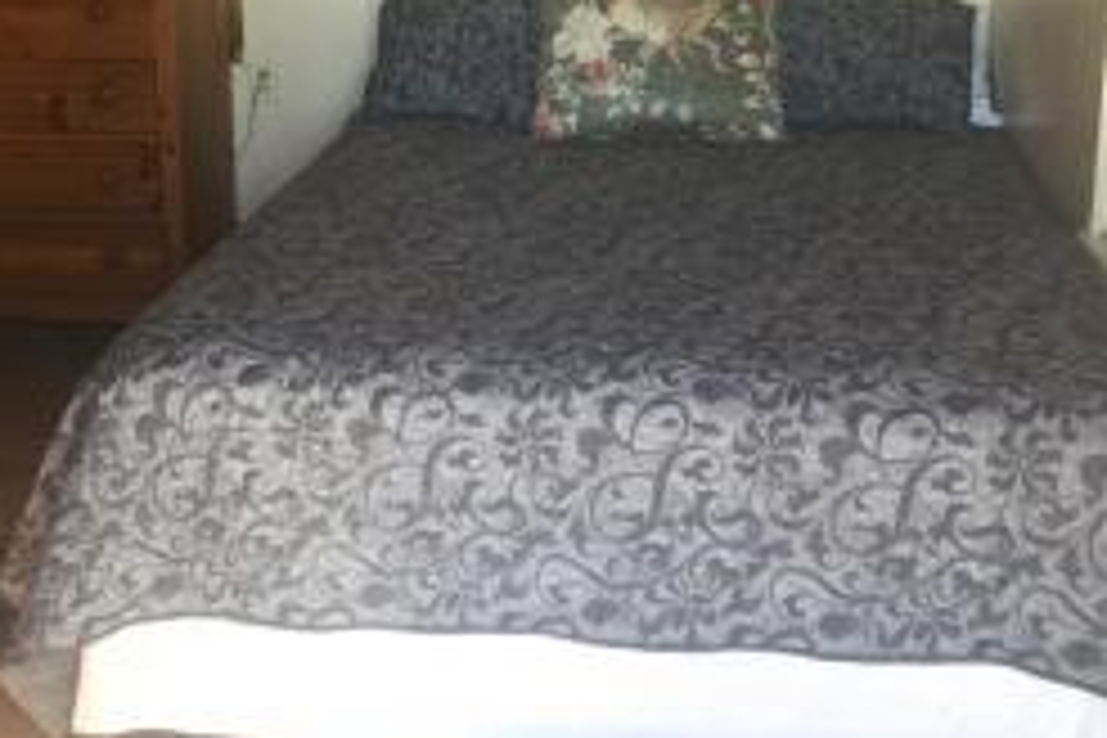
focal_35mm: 49
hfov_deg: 40.1
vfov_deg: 27.0
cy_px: 158
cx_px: 428
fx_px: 1507
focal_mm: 4.15
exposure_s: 1/40
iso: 32
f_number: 2.2
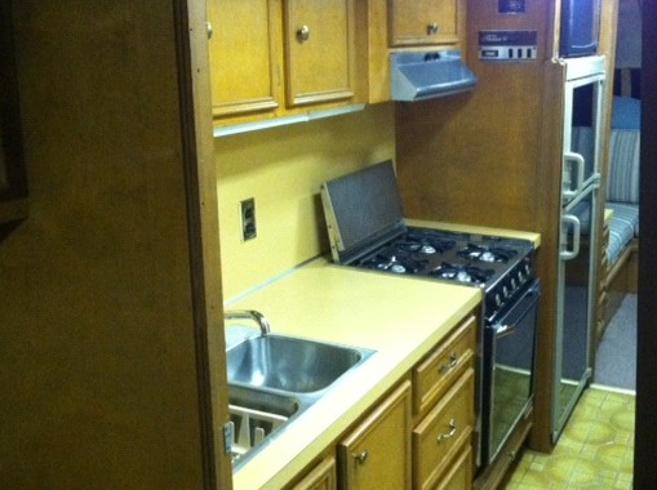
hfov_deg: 42.7
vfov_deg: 32.8
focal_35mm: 44
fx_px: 834
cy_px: 226
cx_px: 404
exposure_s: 1/17
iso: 800
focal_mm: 3.85
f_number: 2.8
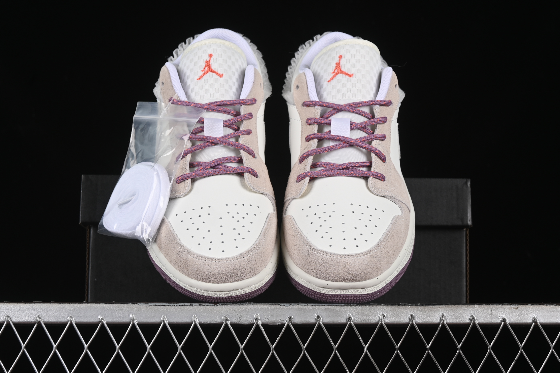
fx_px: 1167
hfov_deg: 27.0
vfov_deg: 18.2
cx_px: 280
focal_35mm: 75
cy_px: 186
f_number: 8
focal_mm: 50
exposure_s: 1/80
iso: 160
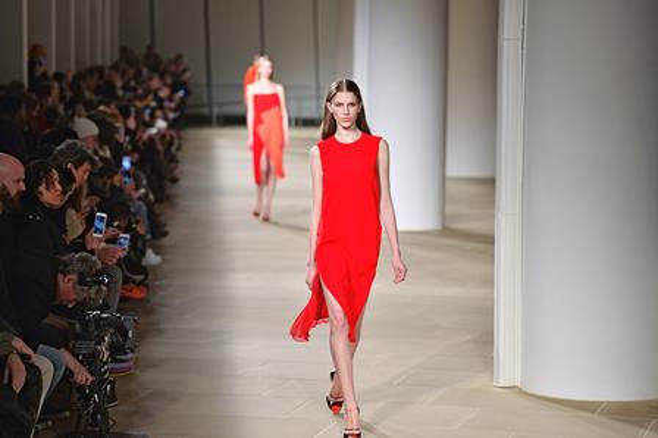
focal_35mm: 112
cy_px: 219
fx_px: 2046
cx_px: 329
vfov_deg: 12.2
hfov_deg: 18.3
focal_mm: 112
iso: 2000
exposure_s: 1/1000
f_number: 3.2
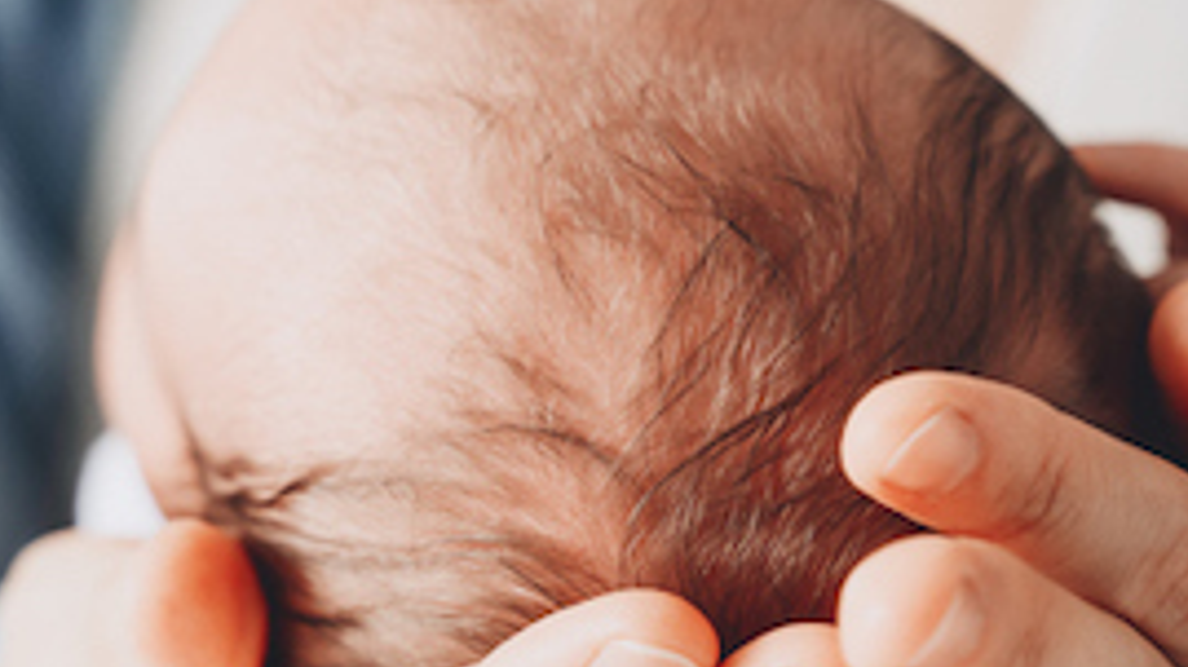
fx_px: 5888
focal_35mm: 187
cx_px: 680
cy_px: 263
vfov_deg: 6.5
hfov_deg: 11.5
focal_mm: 75
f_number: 3.5
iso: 400
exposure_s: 1/60
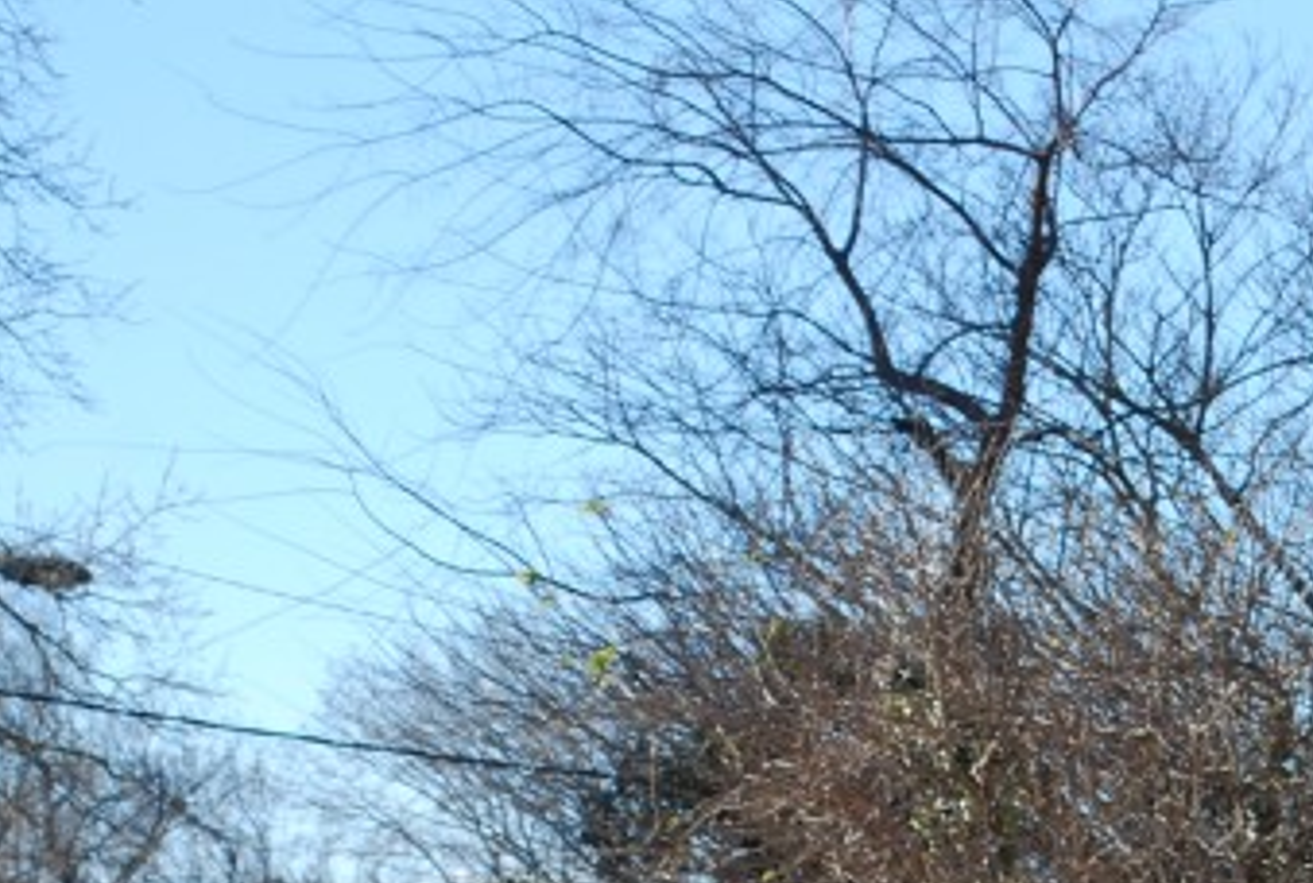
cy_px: 1158
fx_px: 7947
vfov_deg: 6.3
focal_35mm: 217
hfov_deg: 9.3
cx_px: 1478
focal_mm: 55
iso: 100
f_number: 6.3
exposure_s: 1/160
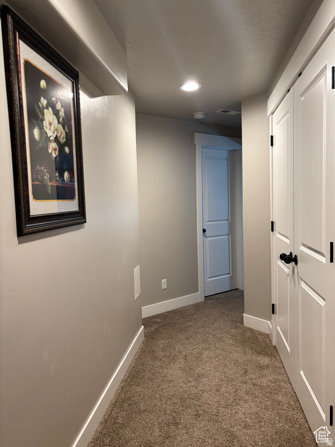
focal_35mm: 26
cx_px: 168
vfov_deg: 67.3
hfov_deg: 53.1
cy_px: 224
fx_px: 335
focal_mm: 5.96
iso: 160
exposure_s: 1/60
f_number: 1.6
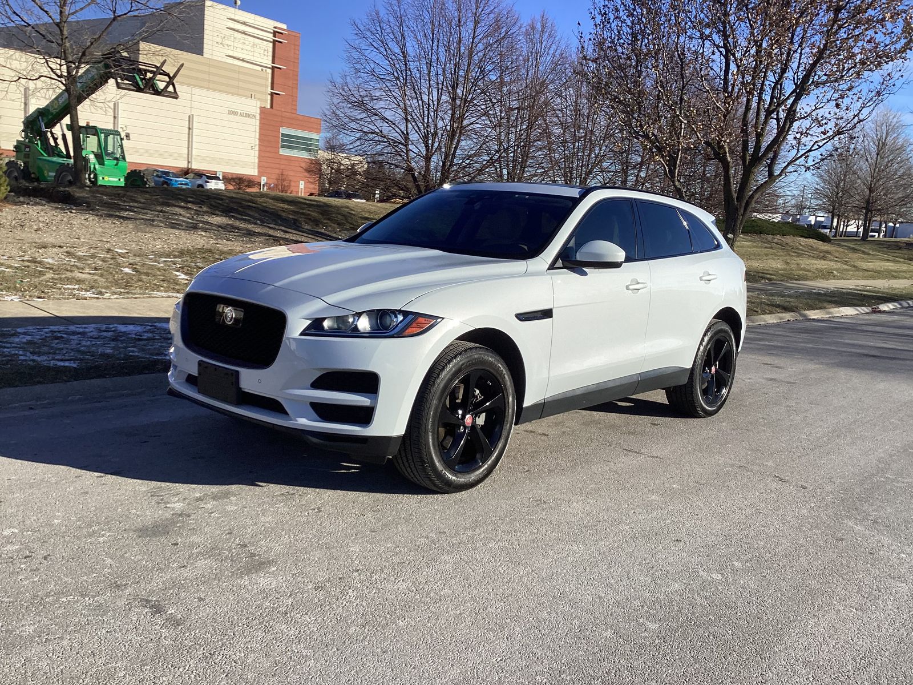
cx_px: 456
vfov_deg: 45.4
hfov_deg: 58.4
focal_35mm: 31
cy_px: 342
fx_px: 818
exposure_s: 1/1733
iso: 25
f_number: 2.4
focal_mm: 3.3
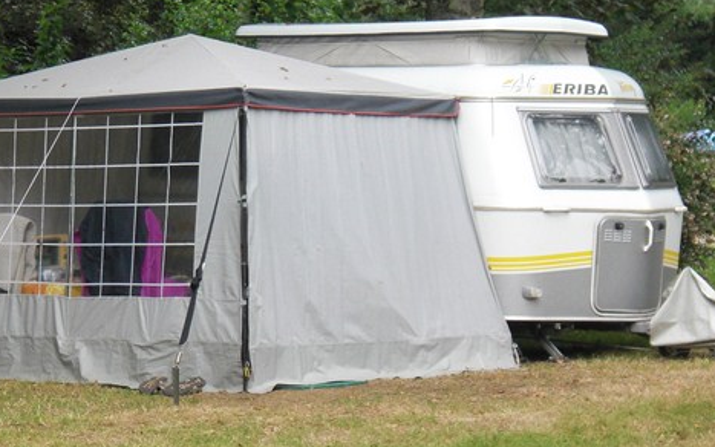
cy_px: 127
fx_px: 3079
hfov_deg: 13.2
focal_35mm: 158
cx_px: 179
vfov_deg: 8.3
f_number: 5
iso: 100
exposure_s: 1/160
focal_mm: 14.49
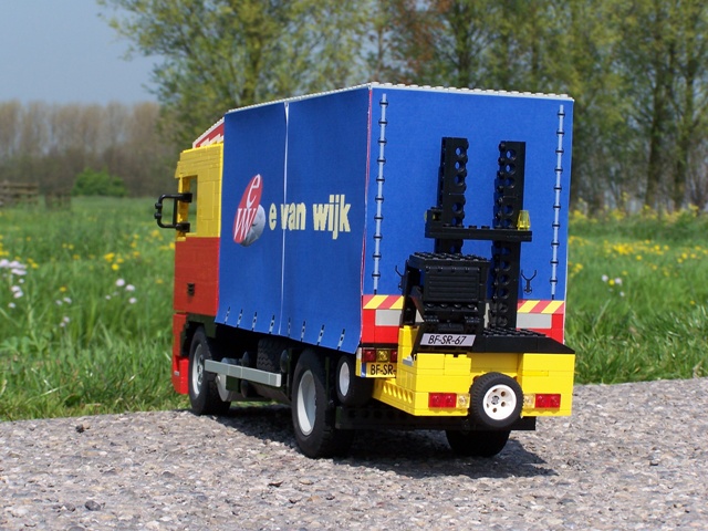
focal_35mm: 94
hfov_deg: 20.9
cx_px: 354
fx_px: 1923
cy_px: 266
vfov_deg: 15.7
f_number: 5
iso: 80
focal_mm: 15.6
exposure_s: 1/500
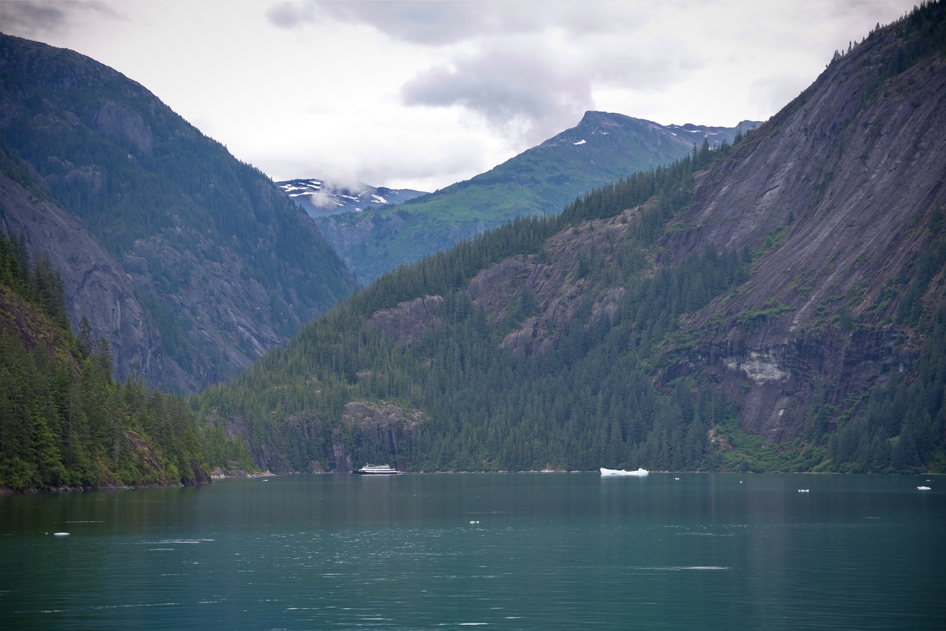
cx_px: 473
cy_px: 316
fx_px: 2891
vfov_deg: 12.5
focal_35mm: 110
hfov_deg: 18.6
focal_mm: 110
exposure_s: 1/250
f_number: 5
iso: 100
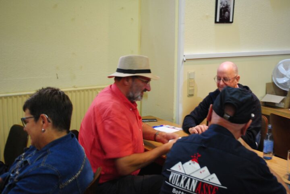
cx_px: 145
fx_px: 363
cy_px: 97
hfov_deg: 43.6
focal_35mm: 45
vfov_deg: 29.9
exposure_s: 1/10
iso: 400
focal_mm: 30
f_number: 4.5
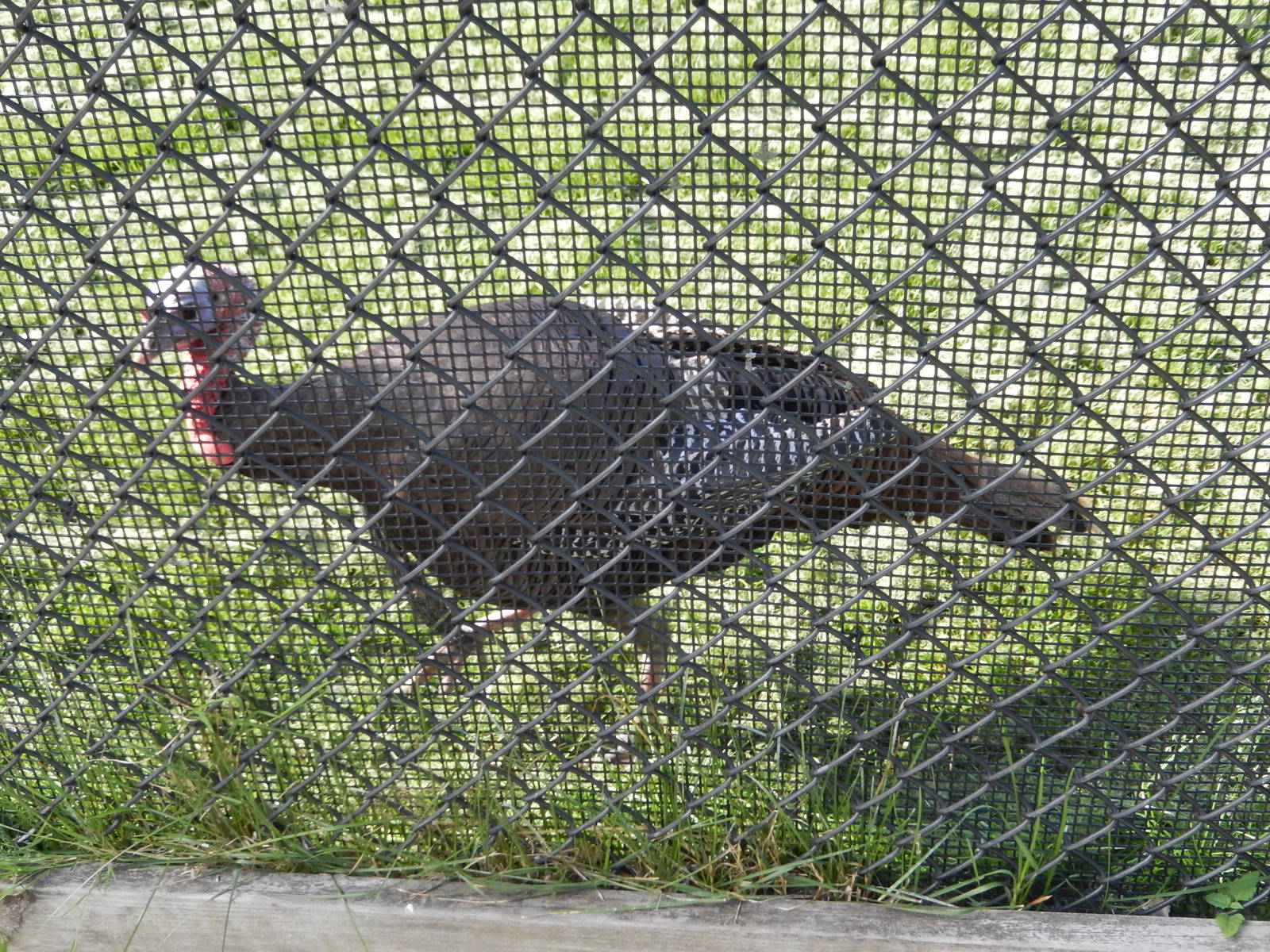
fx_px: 1651
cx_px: 635
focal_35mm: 45
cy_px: 476
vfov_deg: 32.2
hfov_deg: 42.1
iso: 360
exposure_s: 1/250
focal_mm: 8.1
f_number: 4.3
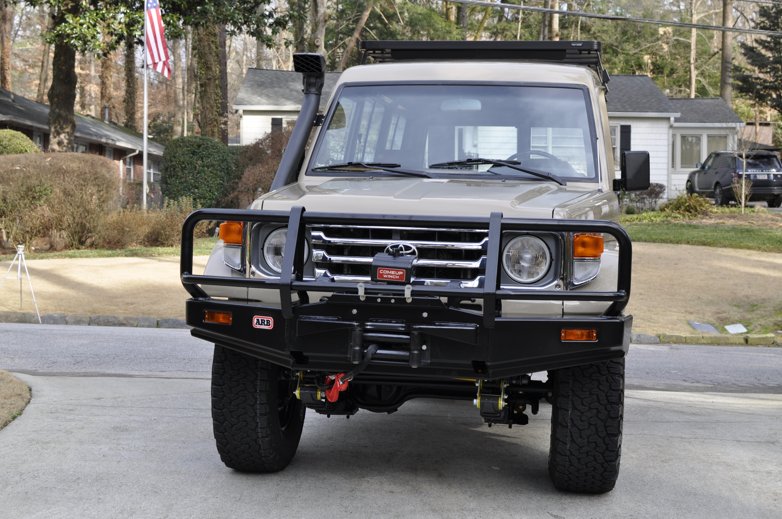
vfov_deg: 25.7
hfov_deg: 37.9
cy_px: 260
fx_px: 1139
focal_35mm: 52
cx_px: 391
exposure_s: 1/125
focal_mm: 35
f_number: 5.6
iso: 200
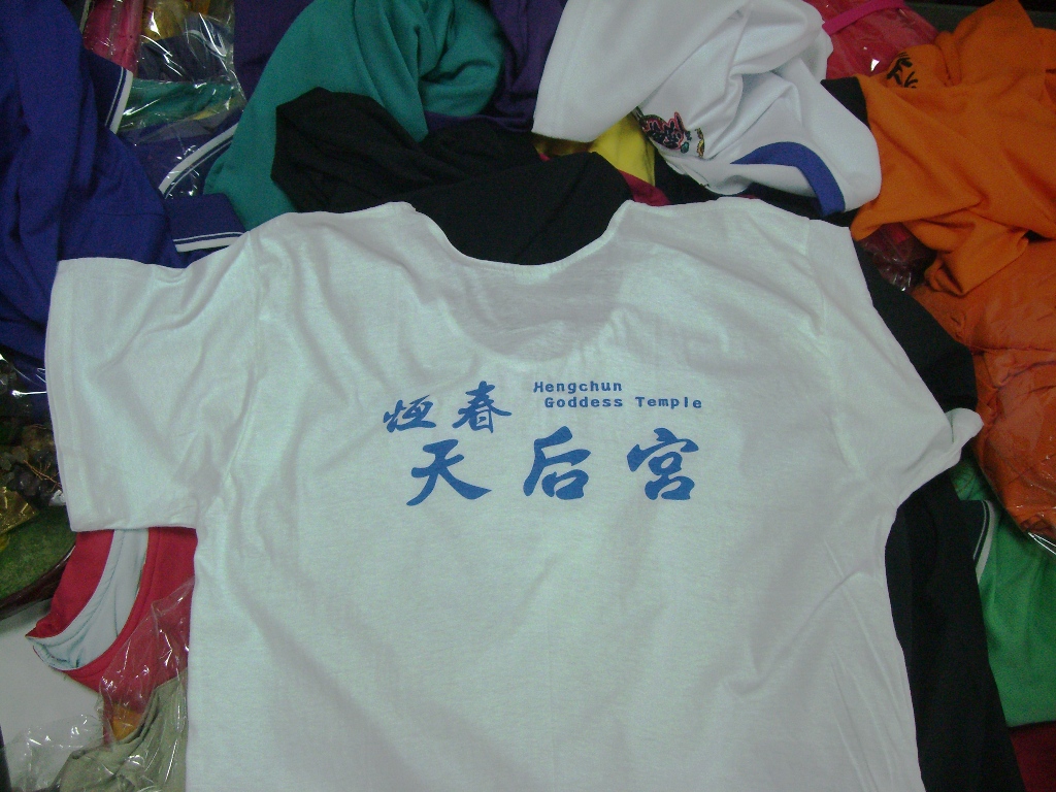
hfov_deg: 49.0
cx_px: 528
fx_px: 1159
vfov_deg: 37.7
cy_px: 396
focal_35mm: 38
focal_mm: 6.2
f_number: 2.7
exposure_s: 1/100
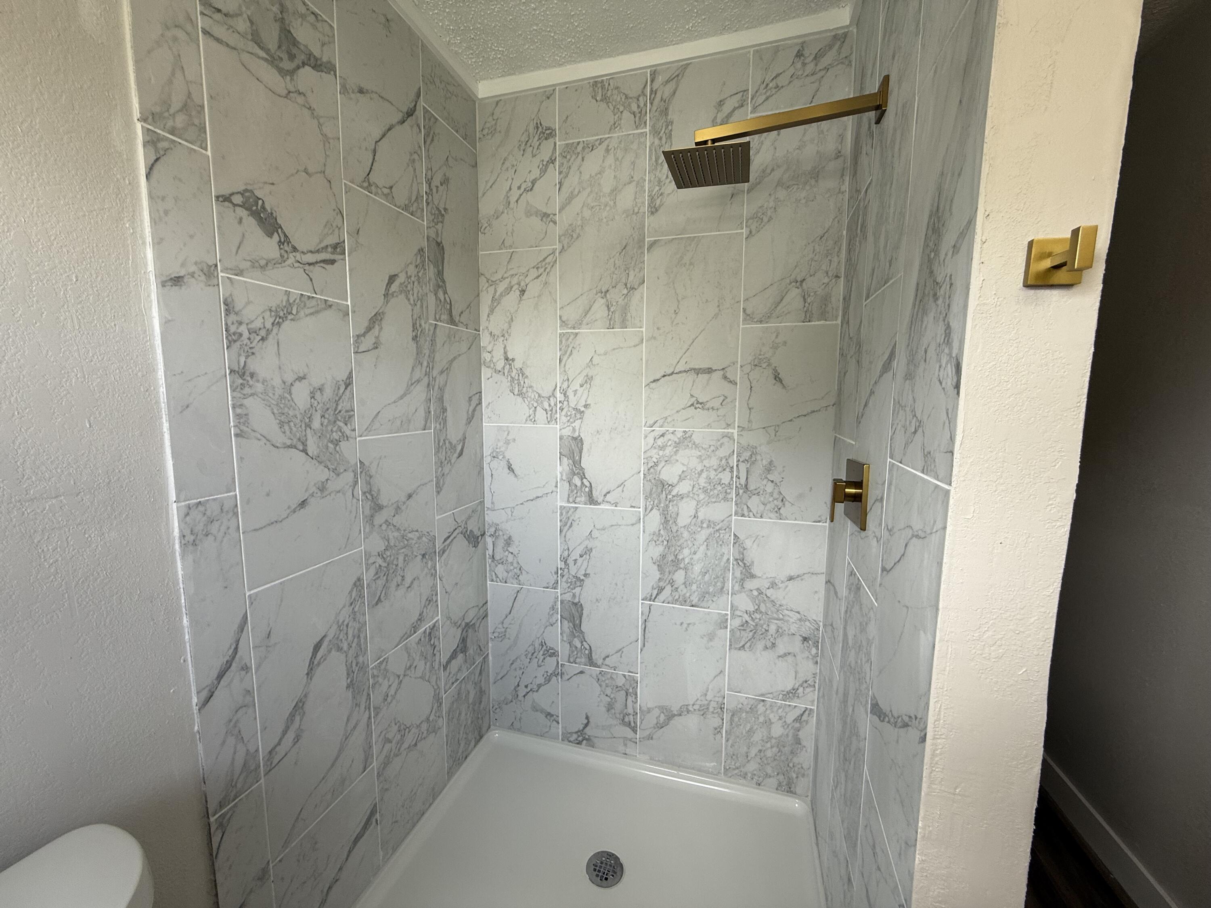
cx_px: 606
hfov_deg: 102.1
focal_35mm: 14
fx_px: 490
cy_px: 454
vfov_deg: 85.7
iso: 50
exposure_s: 1/99
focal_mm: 2.22
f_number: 2.2
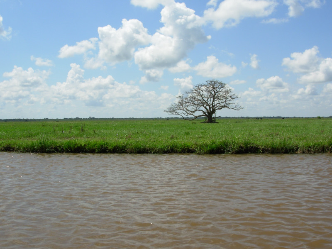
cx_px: 166
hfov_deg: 49.0
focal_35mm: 38
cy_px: 124
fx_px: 364
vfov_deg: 37.7
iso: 50
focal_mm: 6.3
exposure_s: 1/683
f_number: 4.9
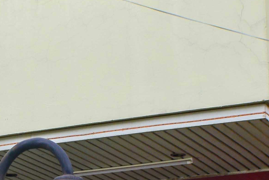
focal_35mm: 177
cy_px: 259
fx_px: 1320
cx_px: 43
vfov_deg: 7.7
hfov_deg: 11.6
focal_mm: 23
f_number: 10
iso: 200
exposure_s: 1/80
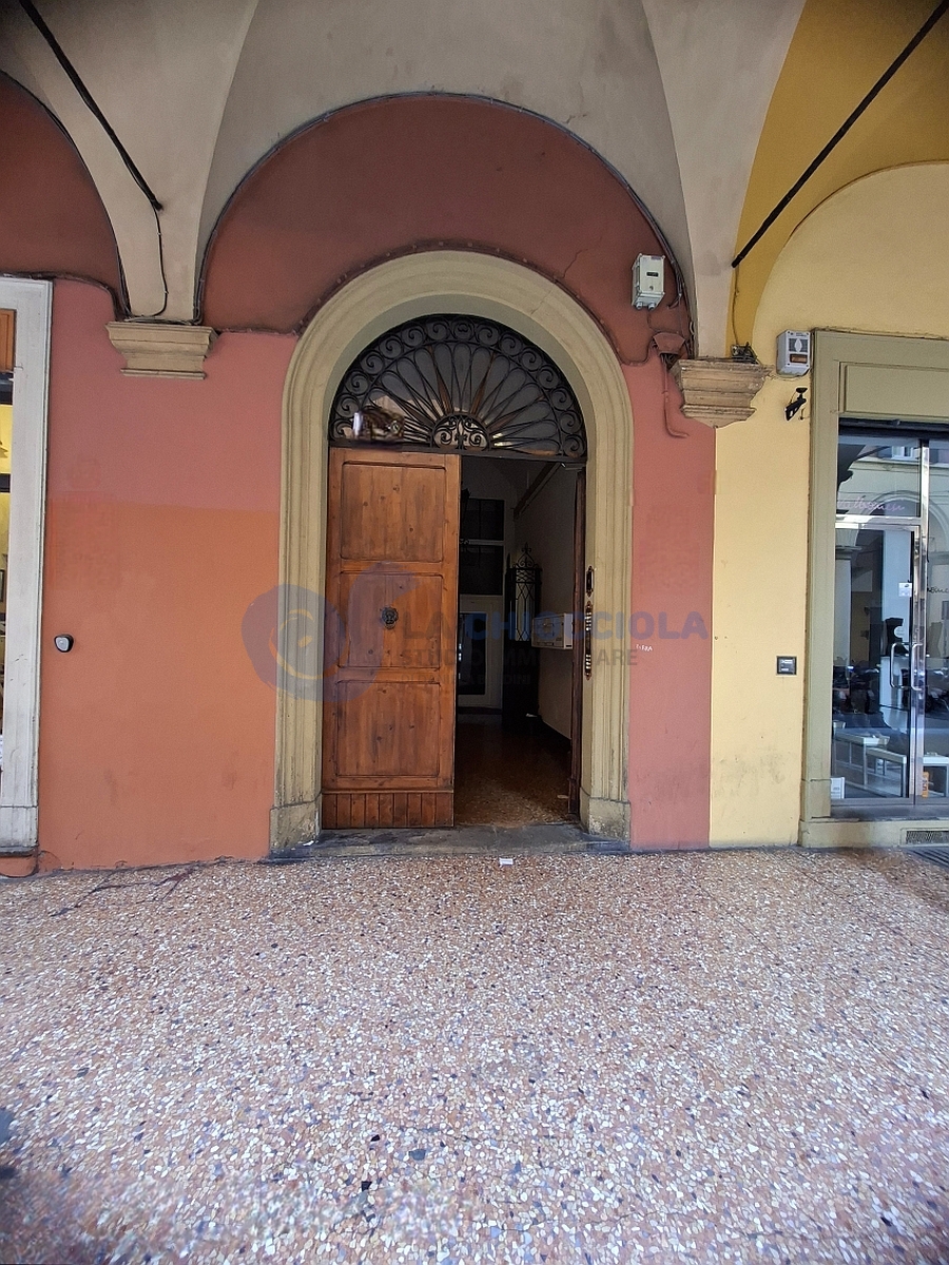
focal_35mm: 13
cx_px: 474
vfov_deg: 106.2
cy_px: 632
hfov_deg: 89.9
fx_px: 475
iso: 200
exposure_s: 1/40
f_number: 2.2
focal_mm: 1.74
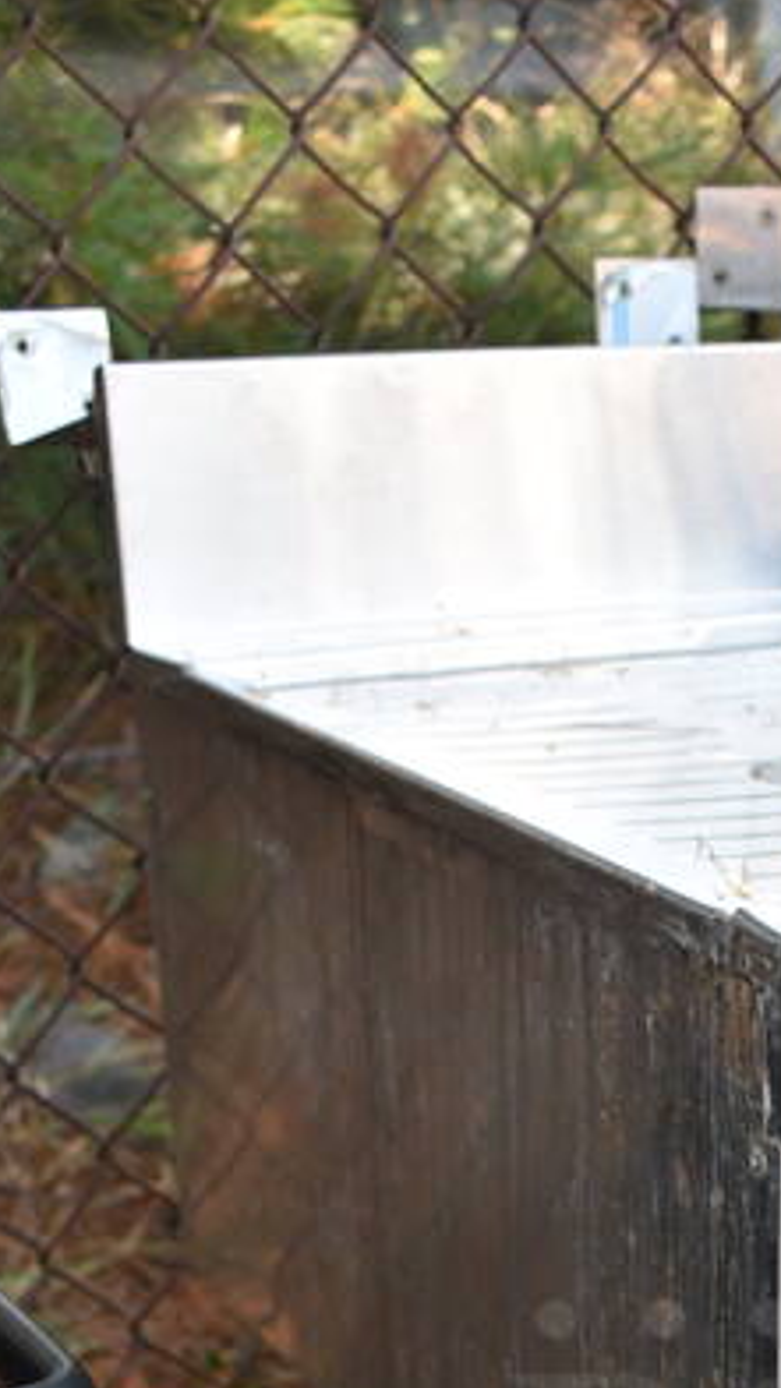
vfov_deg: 27.0
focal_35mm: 73
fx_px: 2688
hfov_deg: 16.2
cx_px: 774
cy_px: 1464
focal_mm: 20
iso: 100
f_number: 4.5
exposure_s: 1/80
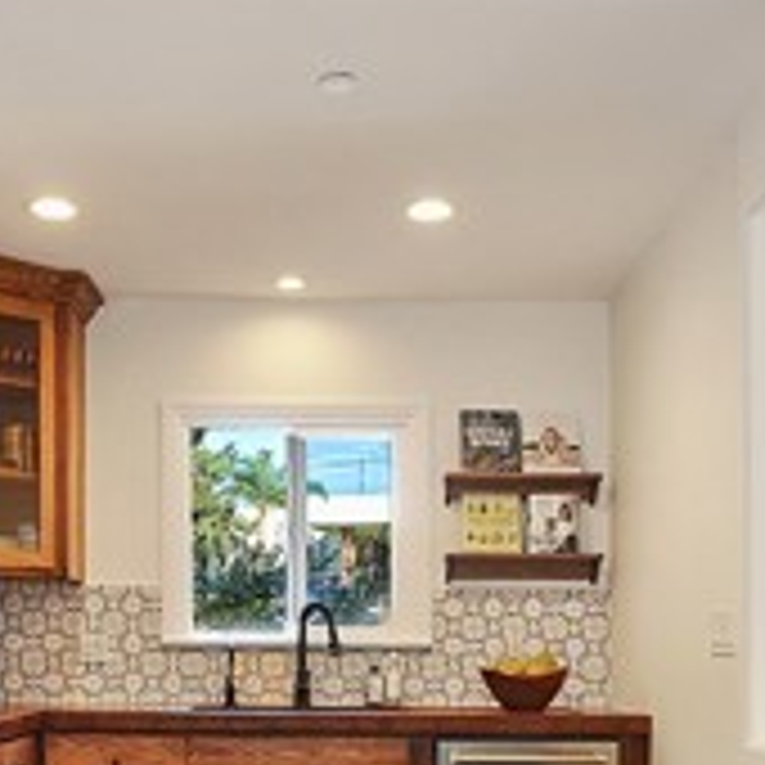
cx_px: 306
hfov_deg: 35.2
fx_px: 1200
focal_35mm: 48
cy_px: 538
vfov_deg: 34.9
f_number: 8
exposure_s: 1/15
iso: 320
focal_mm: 10
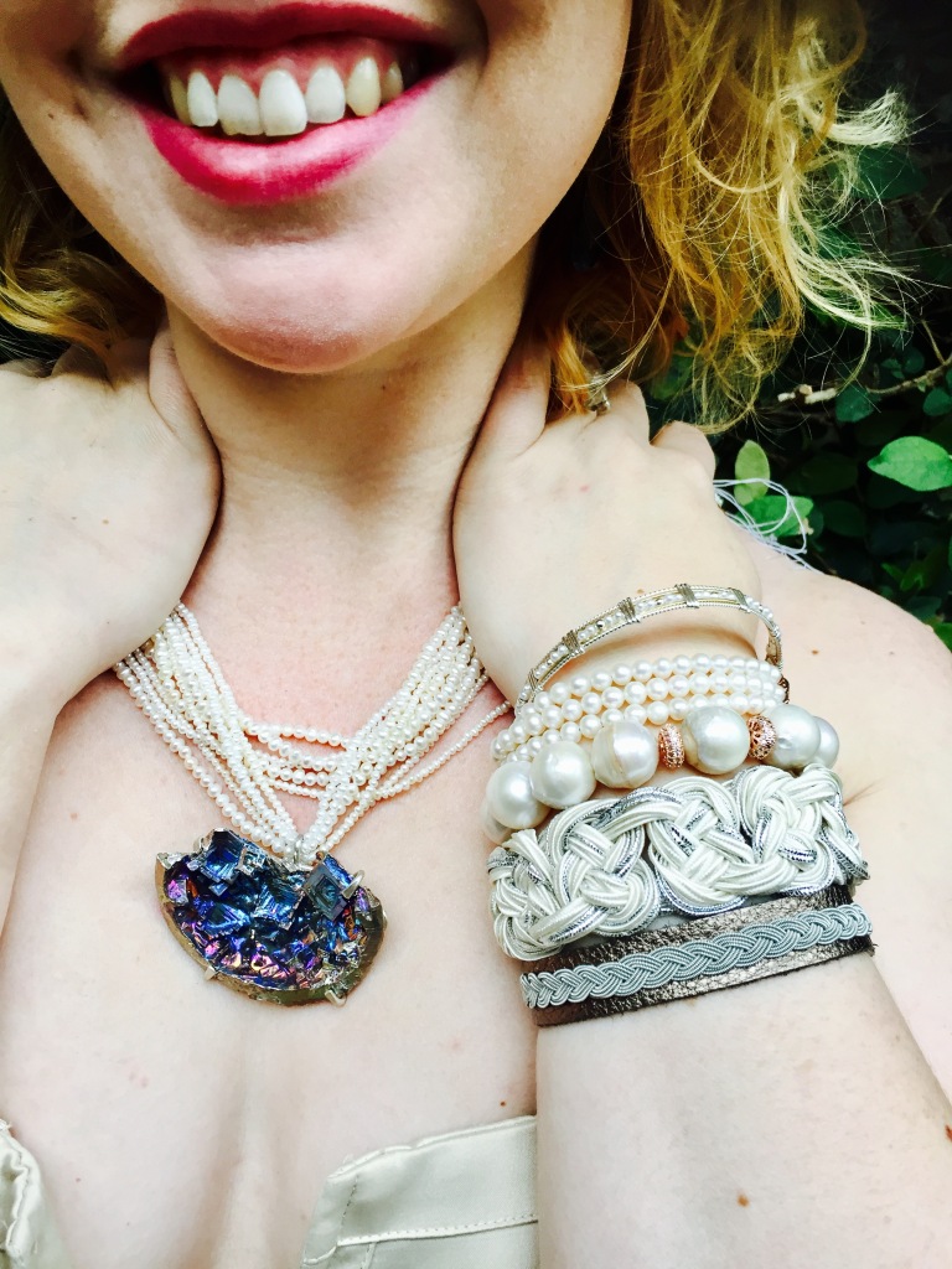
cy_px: 634
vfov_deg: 61.7
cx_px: 476
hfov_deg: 48.2
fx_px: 1063
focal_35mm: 29
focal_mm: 4.15
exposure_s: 1/40
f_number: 2.2
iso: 32
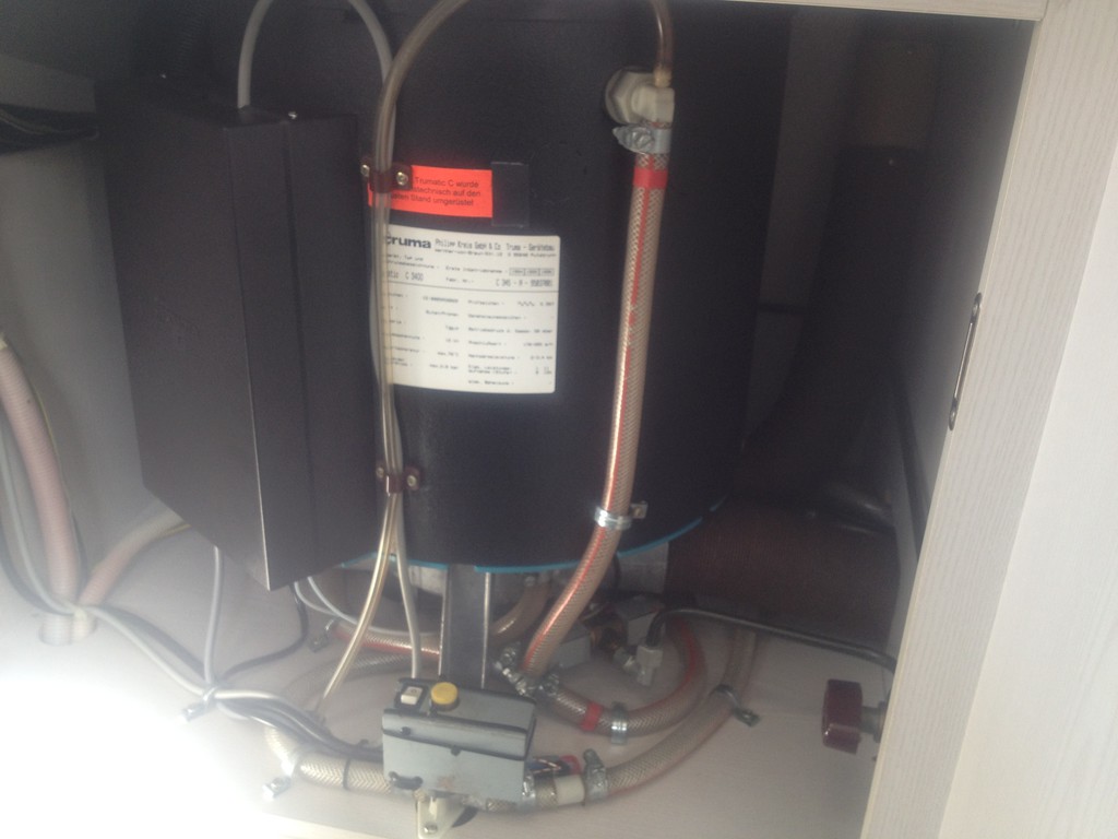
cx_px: 559
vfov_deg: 40.7
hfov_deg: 52.6
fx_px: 1130
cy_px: 420
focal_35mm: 35
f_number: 2.4
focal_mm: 4.28
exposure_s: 1/20
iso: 64
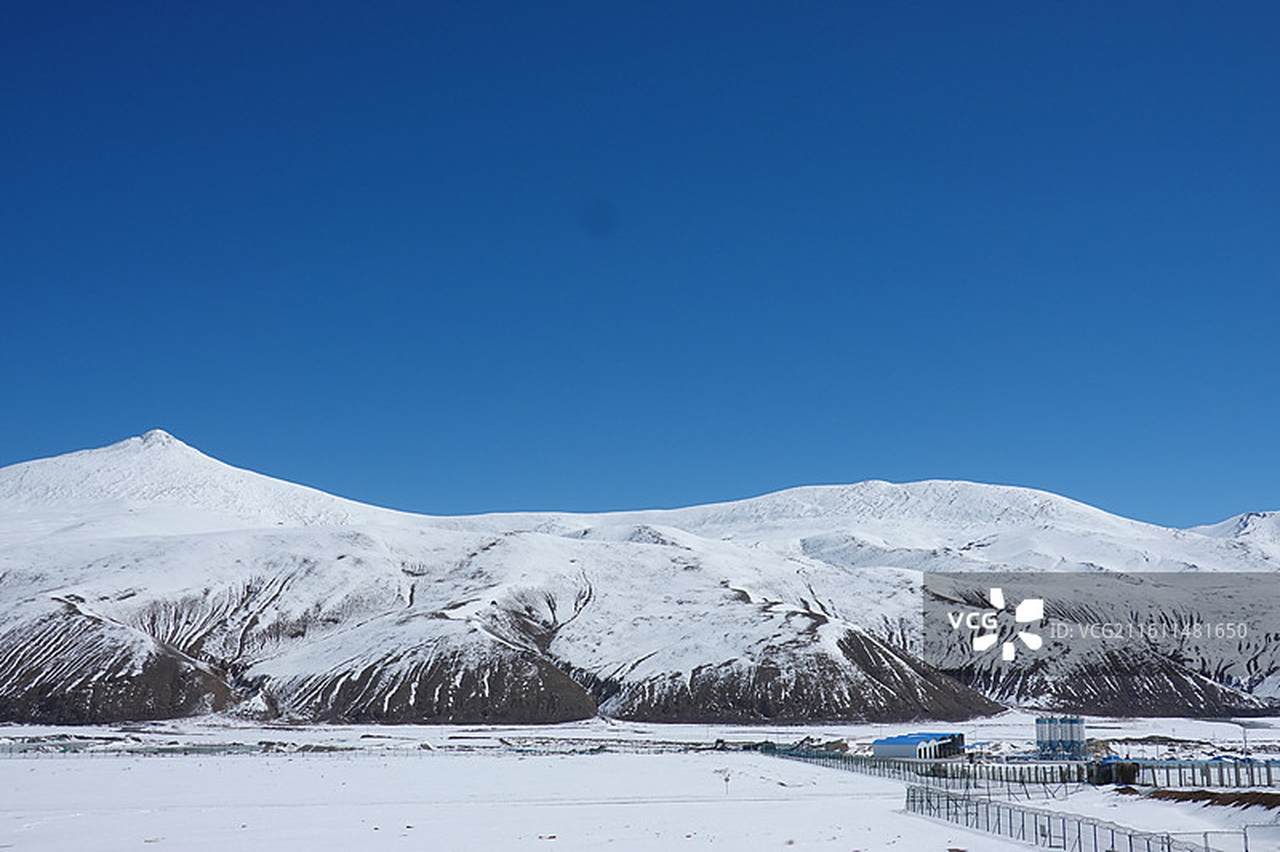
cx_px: 640
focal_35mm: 40
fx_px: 1422
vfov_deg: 33.4
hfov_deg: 48.5
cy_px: 426
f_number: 8
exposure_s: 1/1000
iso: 125
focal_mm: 14.69
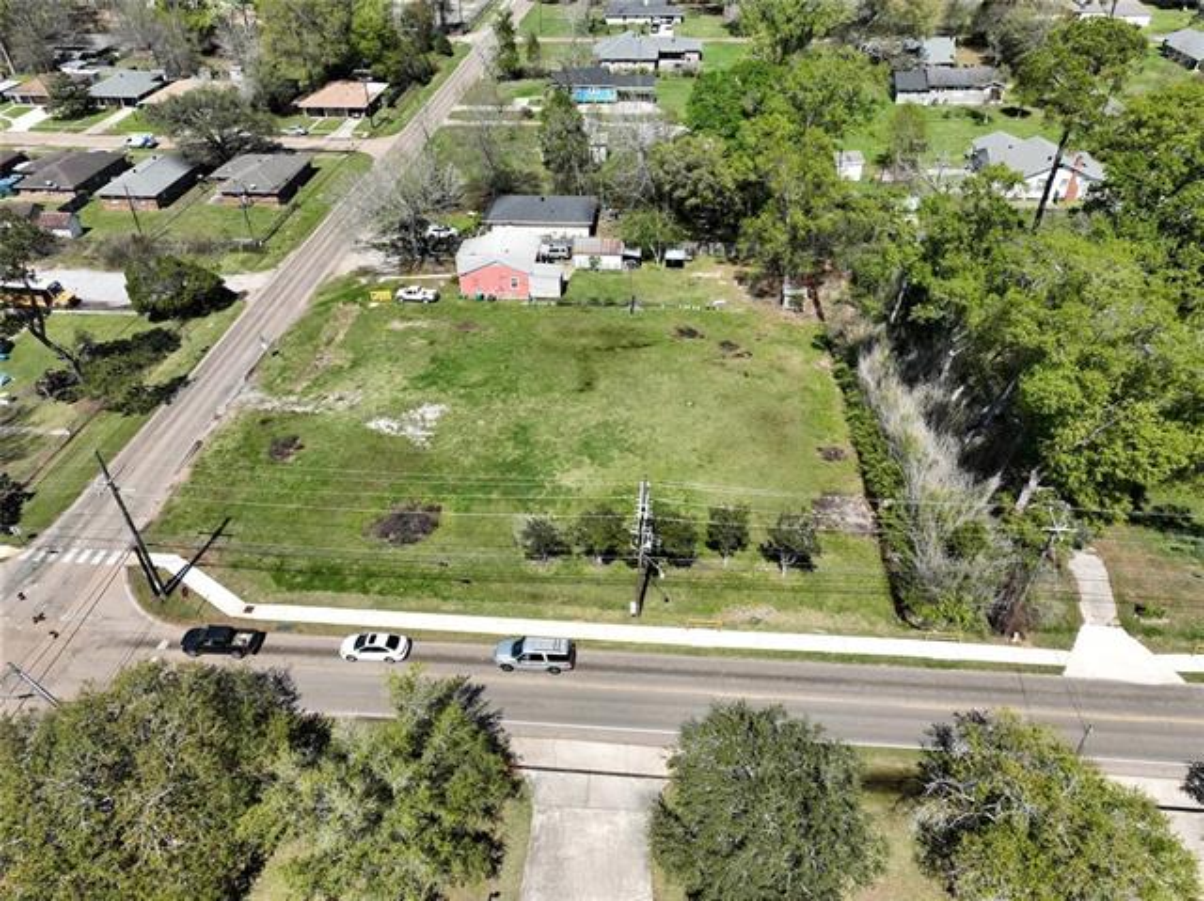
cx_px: 602
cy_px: 450
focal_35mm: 24
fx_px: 834
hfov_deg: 71.6
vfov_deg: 56.8
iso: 100
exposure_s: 1/1600
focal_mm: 12.29
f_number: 2.8
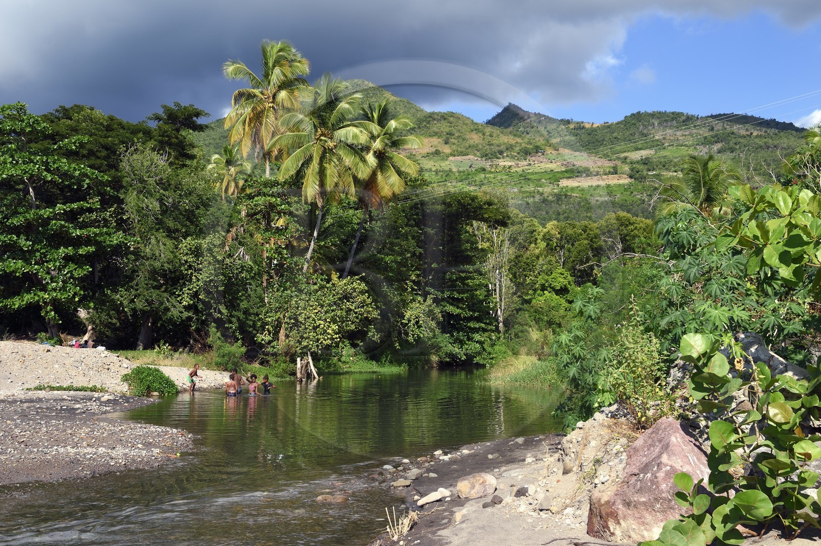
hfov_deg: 46.4
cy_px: 273
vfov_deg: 31.8
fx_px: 957
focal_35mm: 42
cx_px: 410
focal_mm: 42
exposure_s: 1/250
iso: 200
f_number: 11
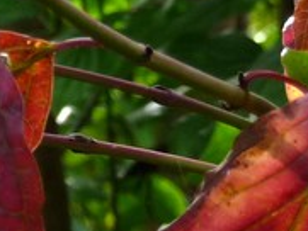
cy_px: 563
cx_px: -68
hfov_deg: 2.2
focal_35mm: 892
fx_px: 7942
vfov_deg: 1.7
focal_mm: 29.1
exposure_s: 1/60
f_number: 4.8
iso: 160
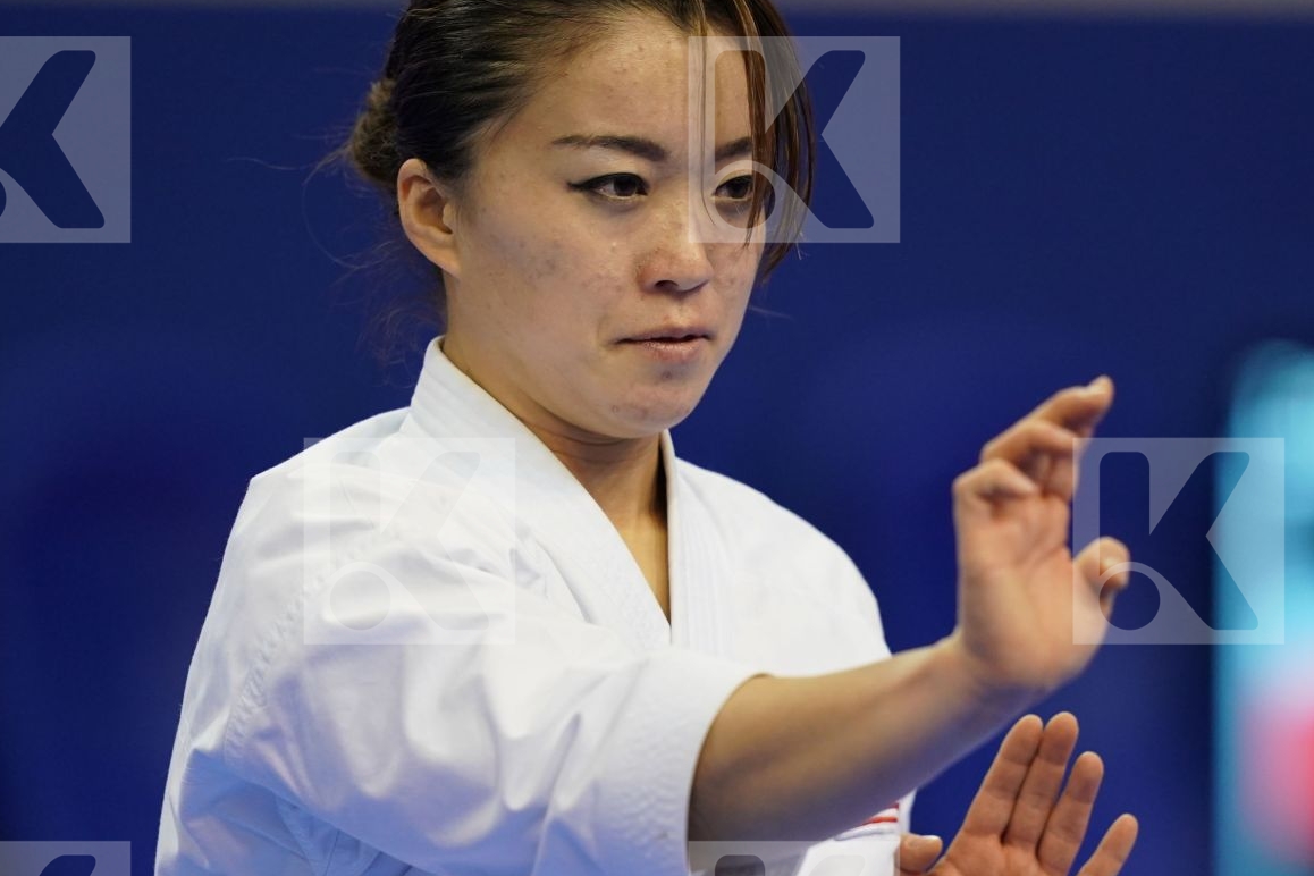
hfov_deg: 3.3
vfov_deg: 2.2
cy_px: 541
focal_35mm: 622
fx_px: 22701
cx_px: 794
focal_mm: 400
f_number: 2.8
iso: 2000
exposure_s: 1/500
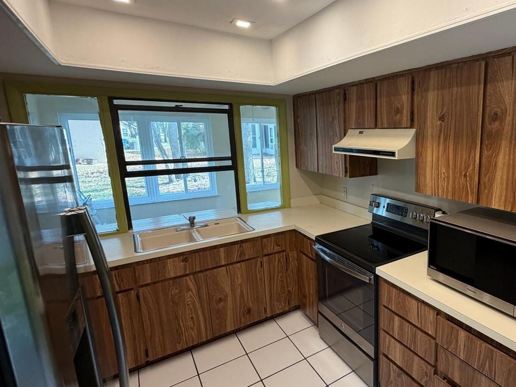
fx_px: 313
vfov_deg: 63.4
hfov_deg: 74.1
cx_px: 379
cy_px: 191
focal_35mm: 21
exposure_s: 1/120
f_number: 2.2
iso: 160
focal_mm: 2.22
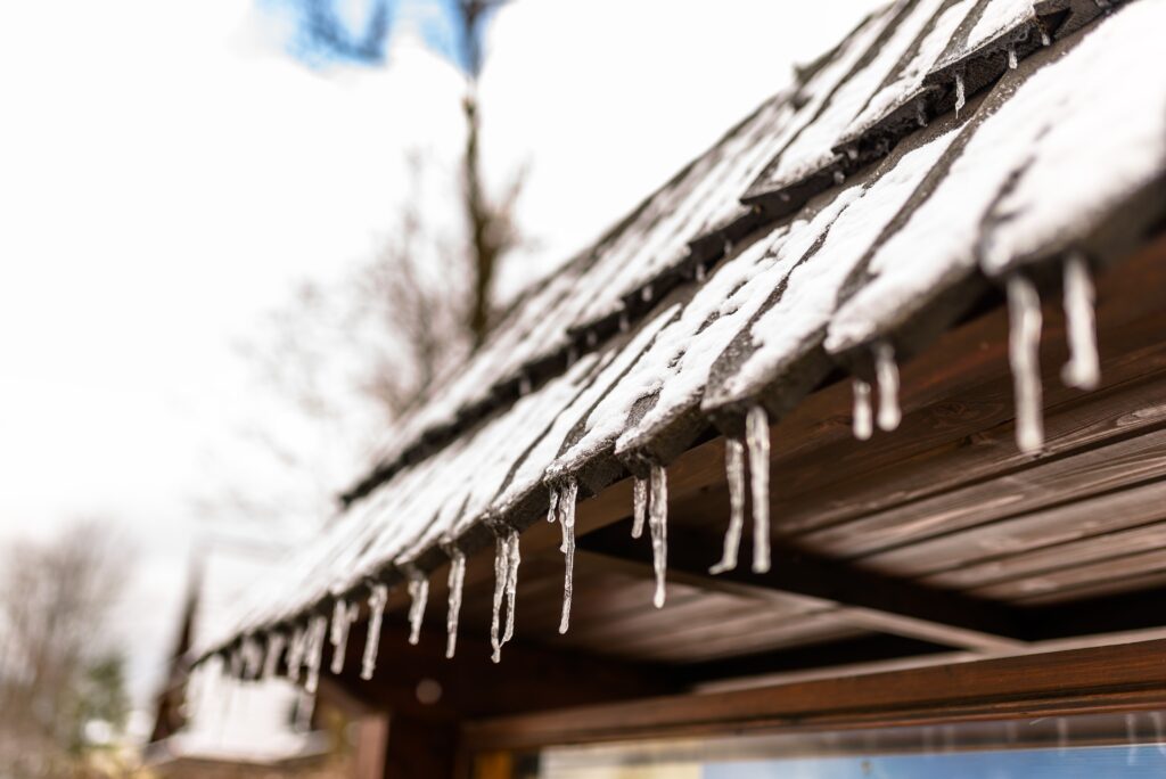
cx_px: 583
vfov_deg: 37.9
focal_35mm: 35
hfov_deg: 54.4
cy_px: 390
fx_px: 1134
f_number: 1.8
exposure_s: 1/500
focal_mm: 35
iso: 100
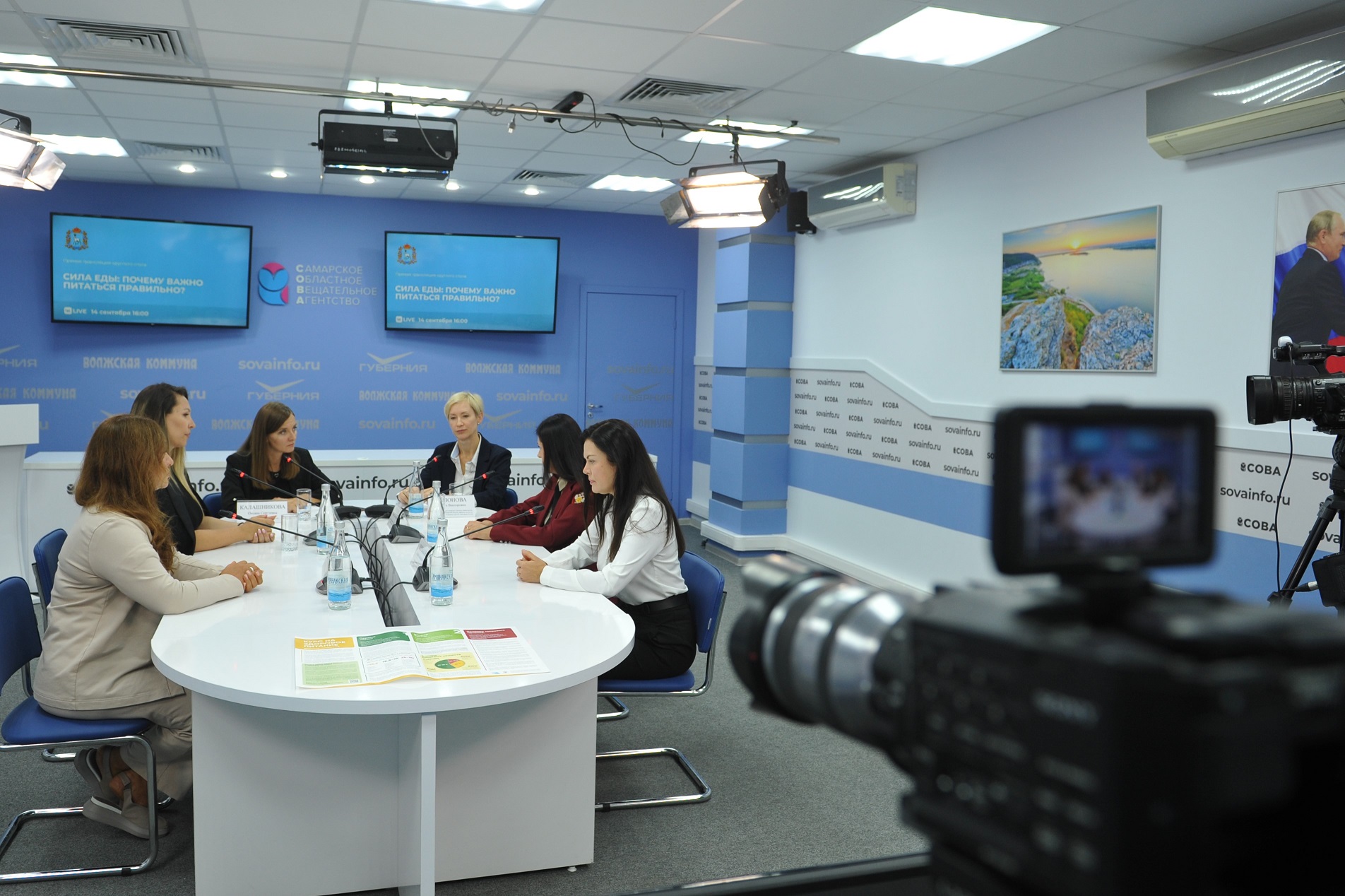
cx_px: 672
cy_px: 448
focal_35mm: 24
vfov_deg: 53.1
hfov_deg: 73.8
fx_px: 896
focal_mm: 24
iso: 800
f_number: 4
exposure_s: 1/125
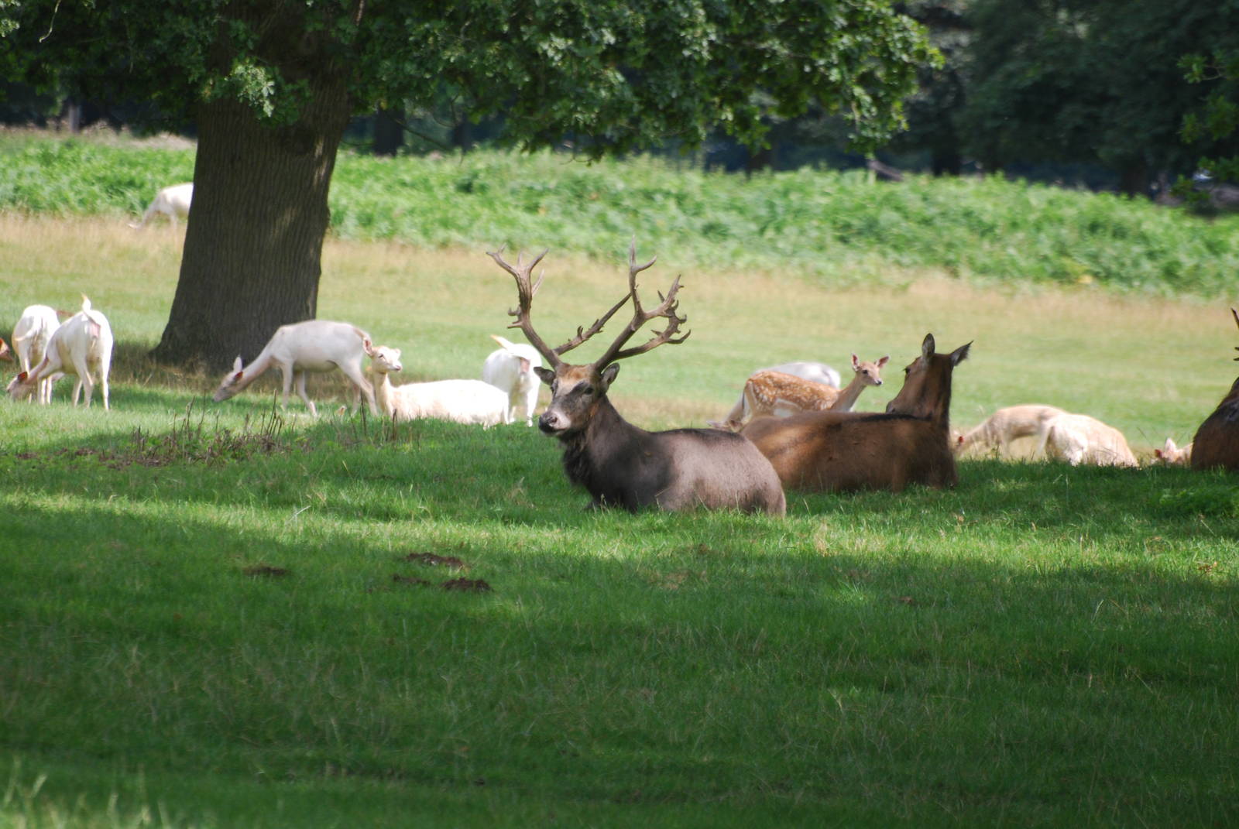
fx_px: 15506
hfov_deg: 4.6
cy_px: 414
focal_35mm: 450
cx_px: 620
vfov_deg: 3.1
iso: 280
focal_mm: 300
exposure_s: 1/500
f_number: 5.6
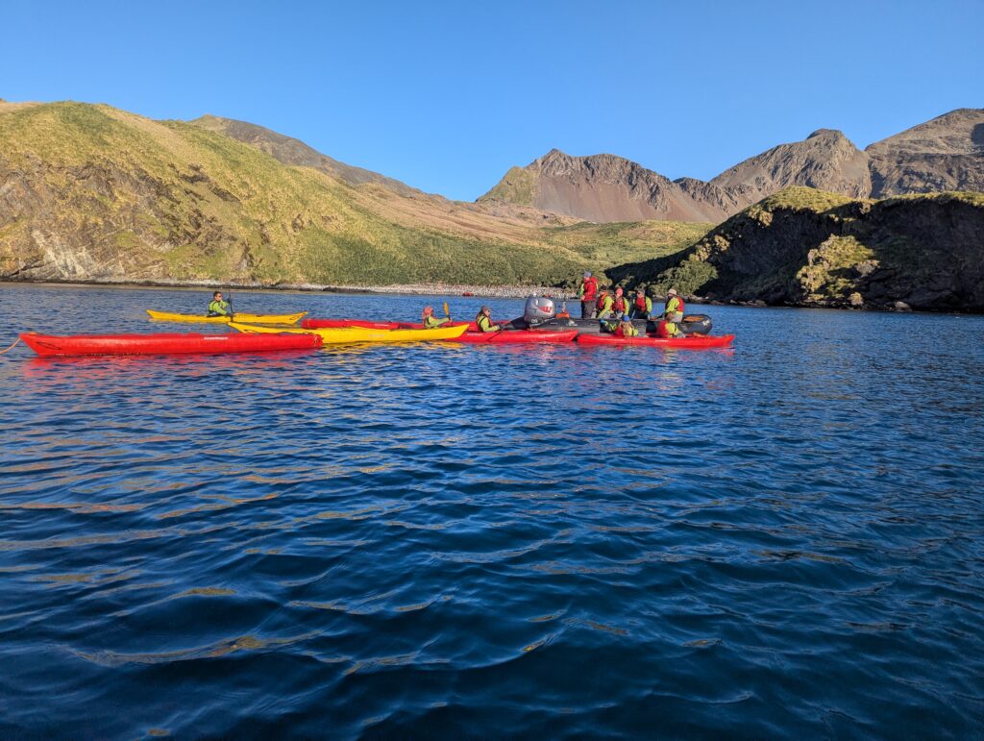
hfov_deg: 71.5
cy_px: 370
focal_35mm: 24
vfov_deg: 56.9
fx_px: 683
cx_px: 492
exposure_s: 1/2632
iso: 45
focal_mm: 6.81
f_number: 1.85
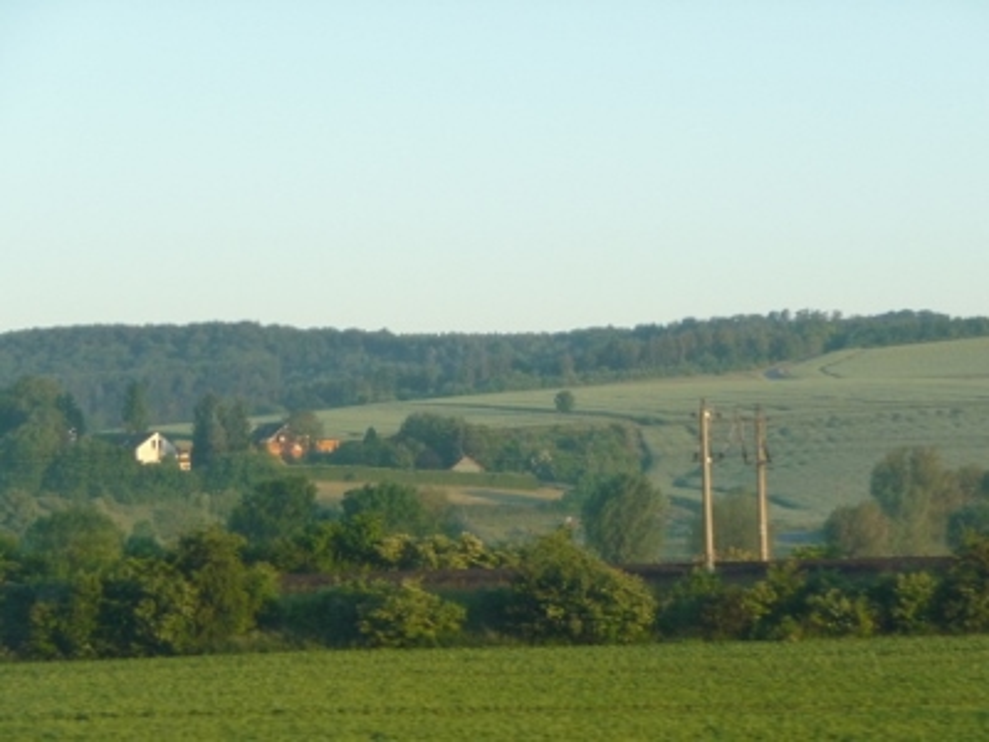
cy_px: 371
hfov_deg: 14.0
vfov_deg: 10.5
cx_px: 494
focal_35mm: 141
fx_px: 4028
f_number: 4.8
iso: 400
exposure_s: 1/250
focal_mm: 24.1
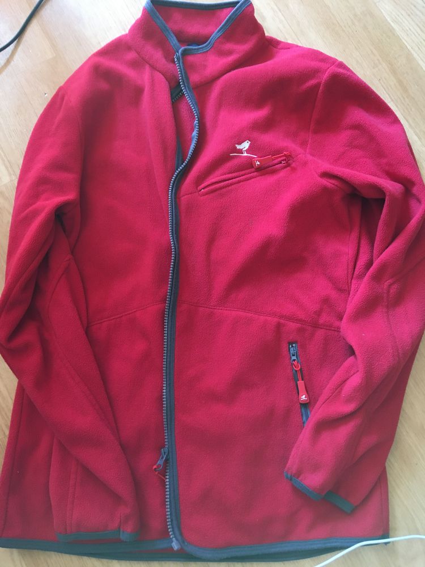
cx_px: 212
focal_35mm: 29
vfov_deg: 61.7
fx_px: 475
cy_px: 284
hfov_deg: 48.2
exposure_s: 1/33
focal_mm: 4.15
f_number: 2.2
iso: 160
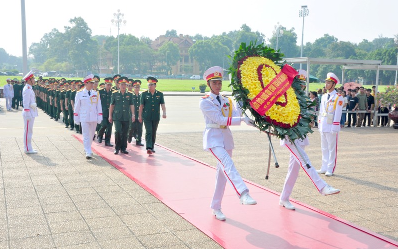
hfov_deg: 46.2
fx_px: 466
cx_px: 199
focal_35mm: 43
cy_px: 122
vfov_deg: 29.9
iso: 200
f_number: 14
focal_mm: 28
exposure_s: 1/125
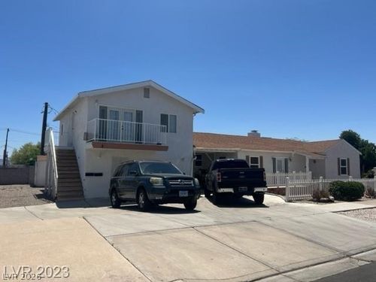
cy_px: 141
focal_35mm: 26
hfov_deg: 67.3
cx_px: 188
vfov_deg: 53.1
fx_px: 282
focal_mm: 5.7
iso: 50
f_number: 1.5
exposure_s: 1/6579
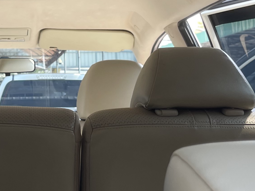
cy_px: 35
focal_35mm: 89
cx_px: 11
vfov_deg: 16.5
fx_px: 655
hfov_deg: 21.4
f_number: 1.6
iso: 32
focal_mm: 5.1
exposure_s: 1/183
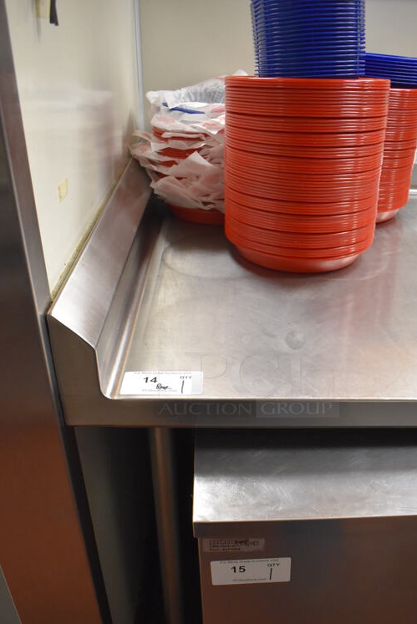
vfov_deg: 56.8
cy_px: 374
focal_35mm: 33
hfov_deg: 39.9
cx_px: 247
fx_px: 573
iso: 2500
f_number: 3.5
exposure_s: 1/125
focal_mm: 18
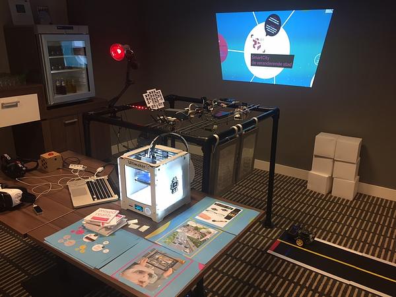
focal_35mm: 29
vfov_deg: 48.2
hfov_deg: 61.7
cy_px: 148
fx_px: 332
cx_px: 198
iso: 100
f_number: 2.2
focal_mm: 4.15
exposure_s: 1/33
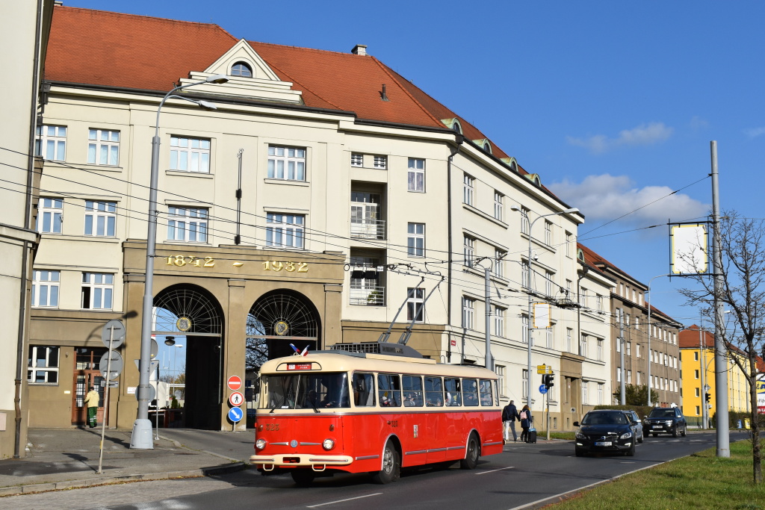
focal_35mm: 45
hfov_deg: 43.6
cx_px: 382
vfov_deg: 29.9
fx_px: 956
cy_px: 255
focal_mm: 30
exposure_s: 1/500
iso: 200
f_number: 11
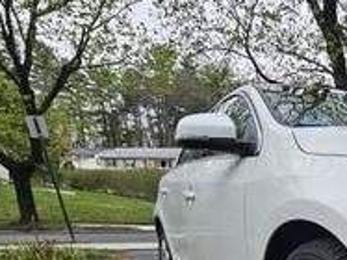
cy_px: 293
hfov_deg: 40.4
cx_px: 397
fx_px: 351
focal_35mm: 35
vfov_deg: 34.5
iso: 125
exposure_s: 1/207
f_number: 2.2
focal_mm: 2.2
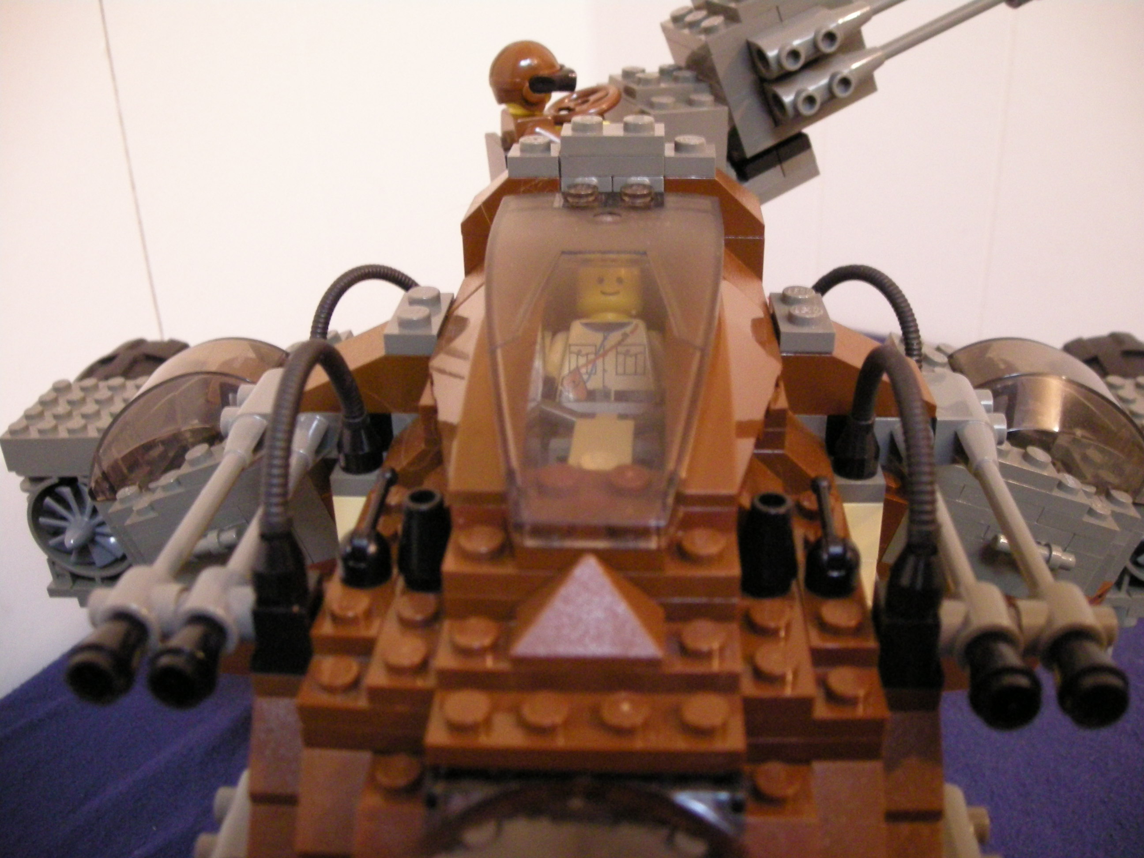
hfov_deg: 52.6
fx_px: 1157
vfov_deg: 40.7
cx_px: 572
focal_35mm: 35
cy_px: 429
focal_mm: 5.7
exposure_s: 1/10.6
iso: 400
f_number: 2.8
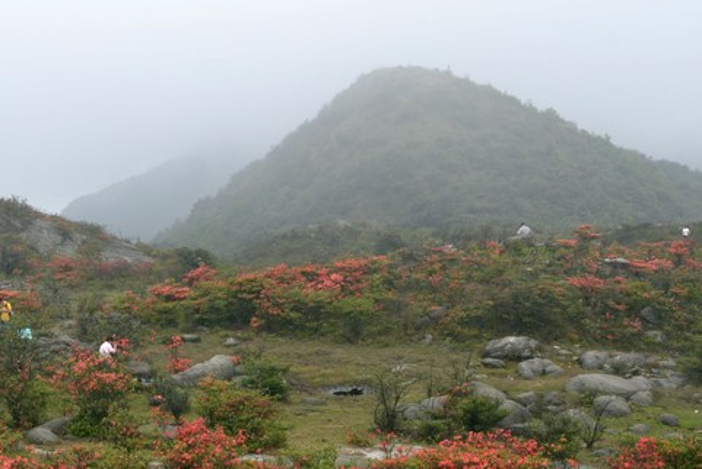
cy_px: 411
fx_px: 1308
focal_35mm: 67
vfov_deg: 20.0
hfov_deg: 29.6
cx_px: 175
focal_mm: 21
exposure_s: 1/50
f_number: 11
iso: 200
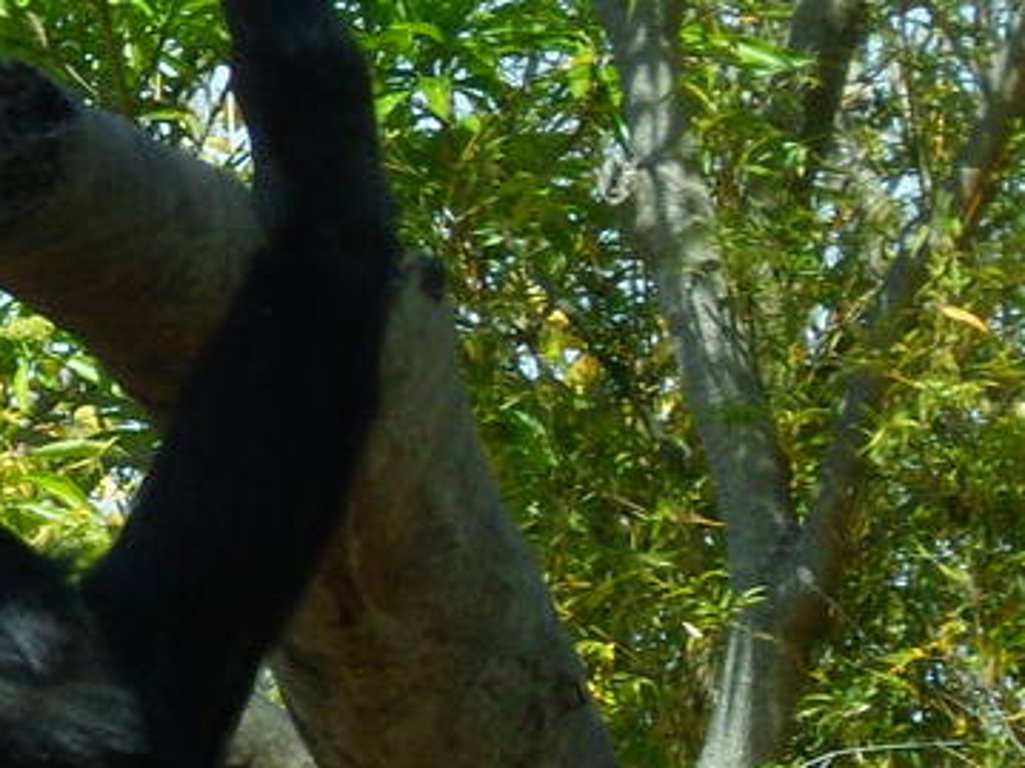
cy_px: 525
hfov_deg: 3.4
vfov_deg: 2.6
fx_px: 17168
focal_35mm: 580
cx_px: -391
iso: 80
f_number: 5.4
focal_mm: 22.5
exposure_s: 1/250
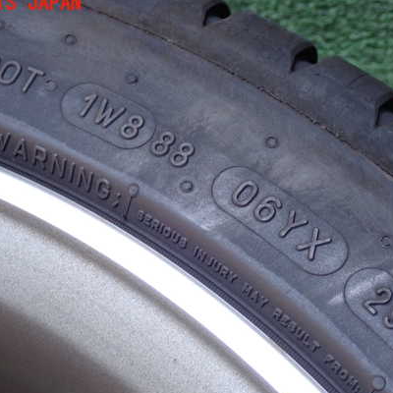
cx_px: 197
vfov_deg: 17.1
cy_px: 212
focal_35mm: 102
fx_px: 1310
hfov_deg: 17.1
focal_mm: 13.65
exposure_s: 1/125
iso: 800
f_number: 4.1
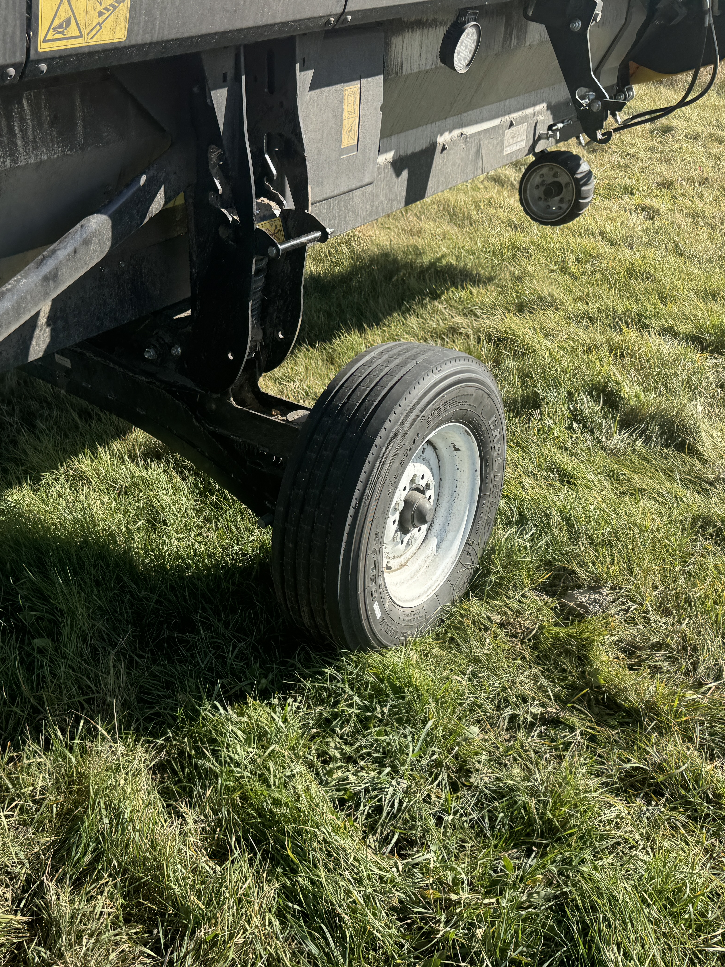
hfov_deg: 42.4
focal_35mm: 33
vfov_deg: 55.3
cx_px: 250
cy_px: 494
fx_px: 921
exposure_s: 1/1980
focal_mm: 6.76
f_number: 1.78
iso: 80
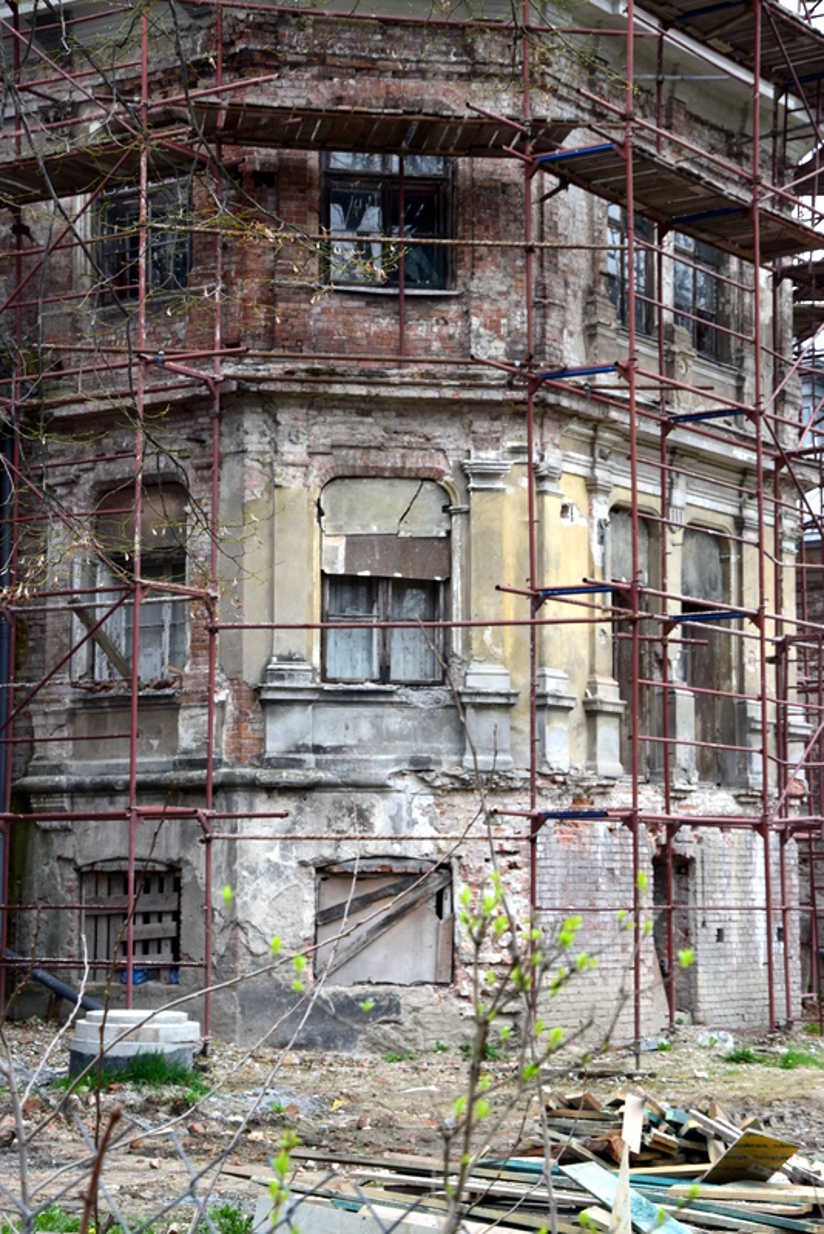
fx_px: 2470
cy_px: 617
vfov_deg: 28.1
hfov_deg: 18.9
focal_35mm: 72
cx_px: 412
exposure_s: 1/100
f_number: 9
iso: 400
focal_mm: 48
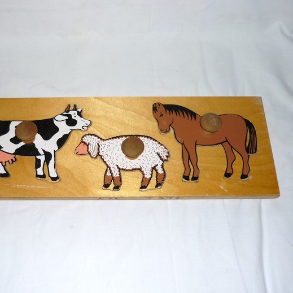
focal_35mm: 45
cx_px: 94
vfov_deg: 37.5
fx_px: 431
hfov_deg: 37.1
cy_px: 160
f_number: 2.8
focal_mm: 5.5
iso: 100
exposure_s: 1/30
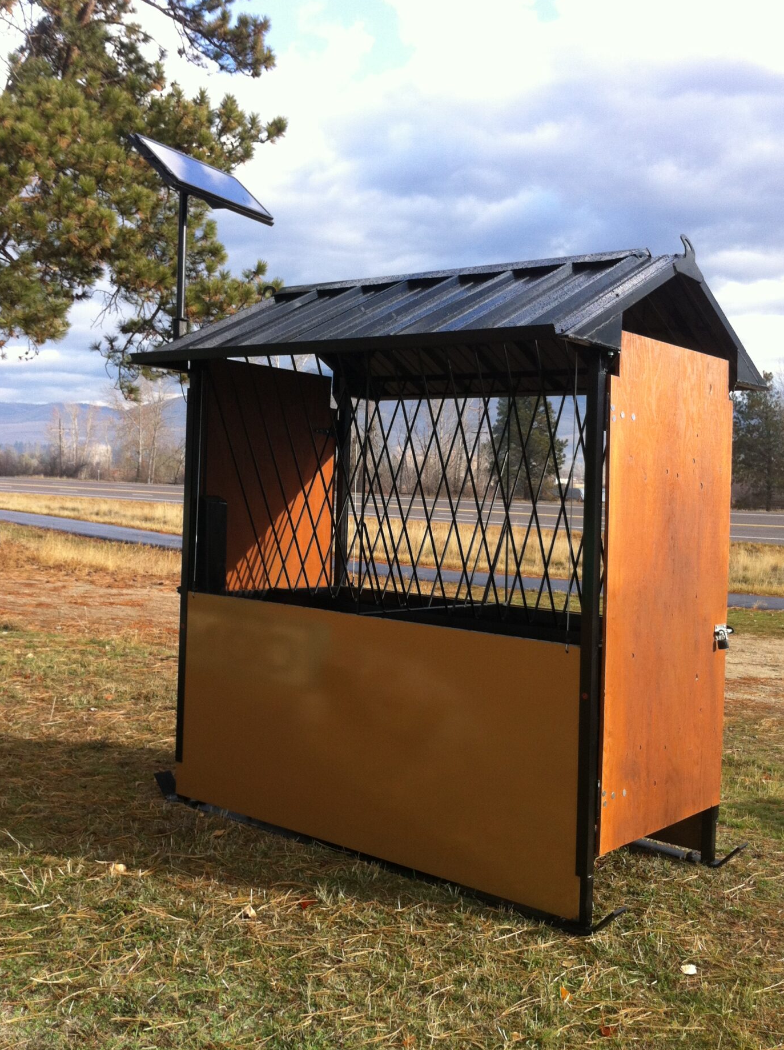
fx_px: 1181
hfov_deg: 36.7
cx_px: 417
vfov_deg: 47.9
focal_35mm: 39
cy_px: 523
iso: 80
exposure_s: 1/311
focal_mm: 3.85
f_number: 2.8
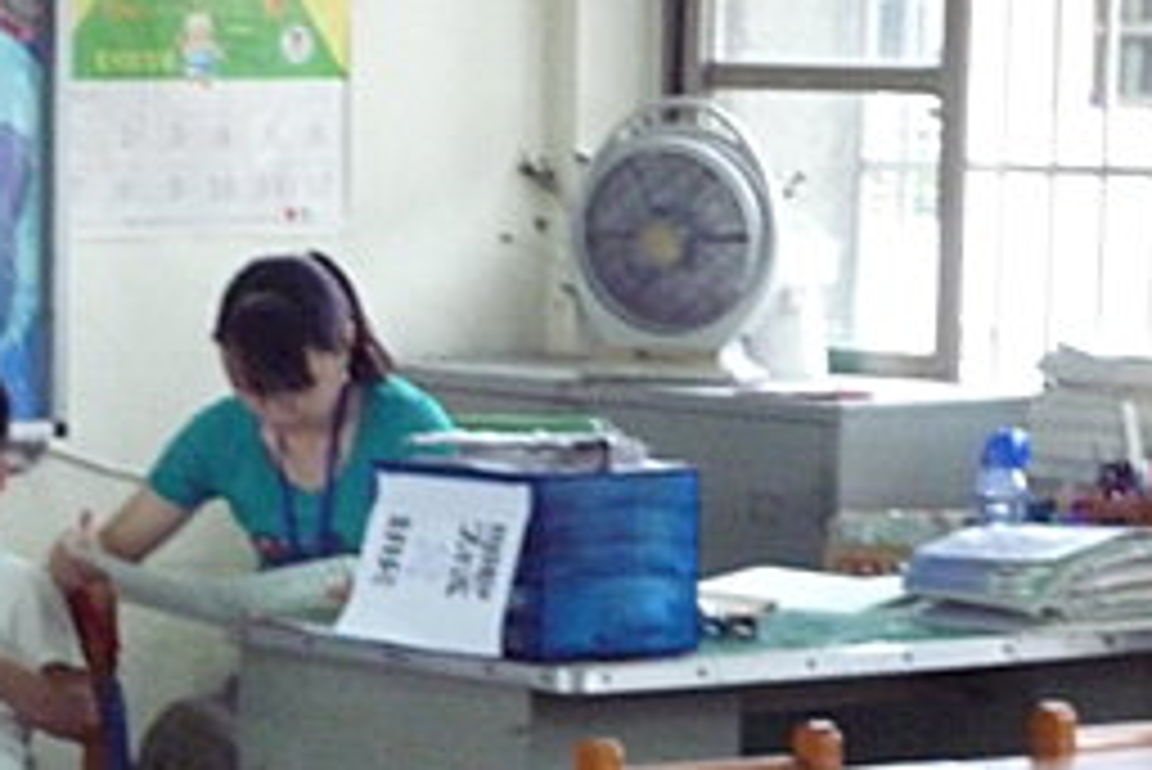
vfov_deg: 6.8
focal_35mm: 203
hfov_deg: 10.1
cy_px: 691
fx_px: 6499
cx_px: 238
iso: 800
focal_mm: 17.6
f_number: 5.6
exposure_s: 1/60
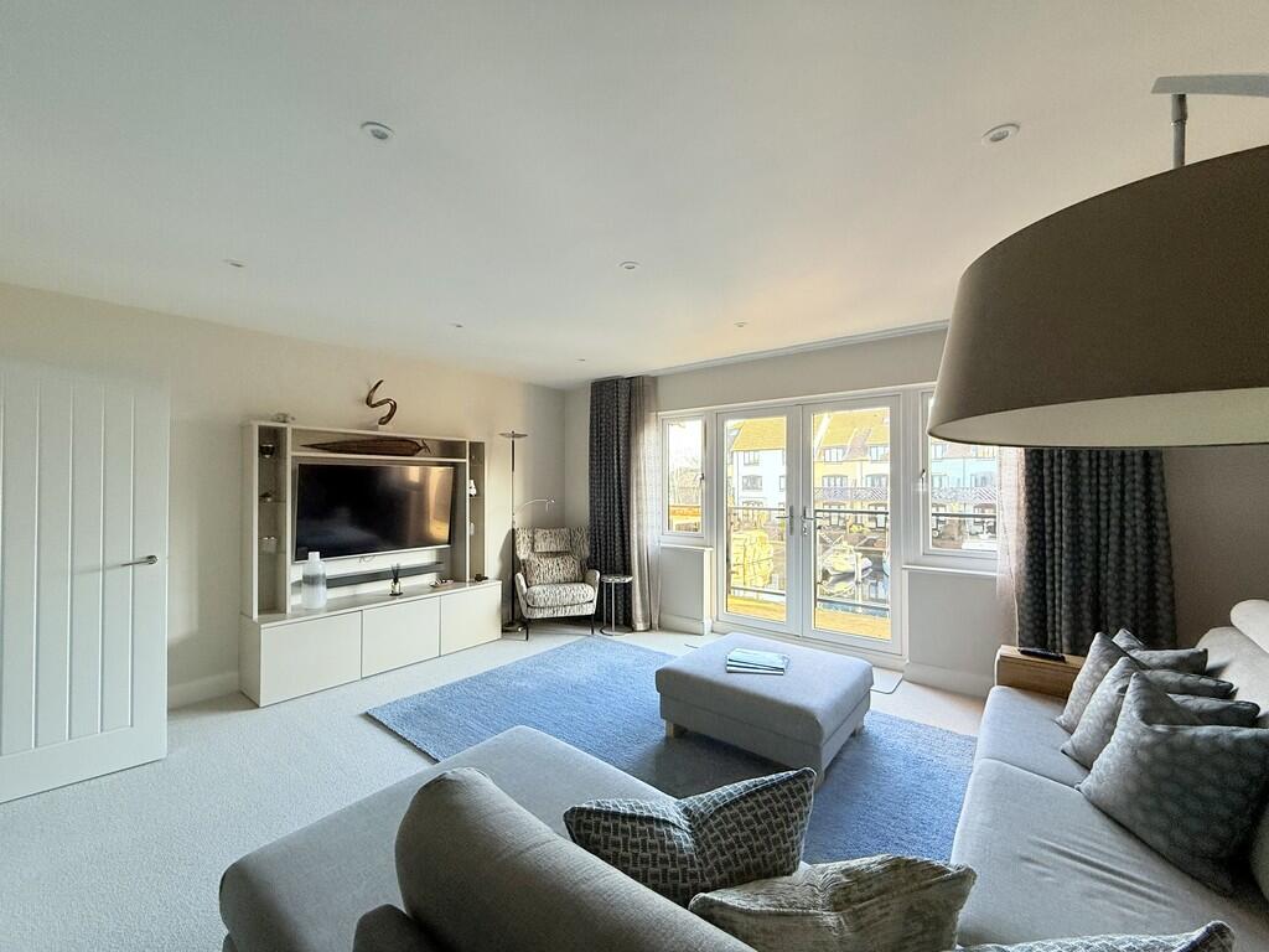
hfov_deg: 102.1
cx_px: 634
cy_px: 476
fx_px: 513
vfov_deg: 85.7
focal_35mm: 14
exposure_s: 1/99
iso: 160
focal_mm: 2.22
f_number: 2.2
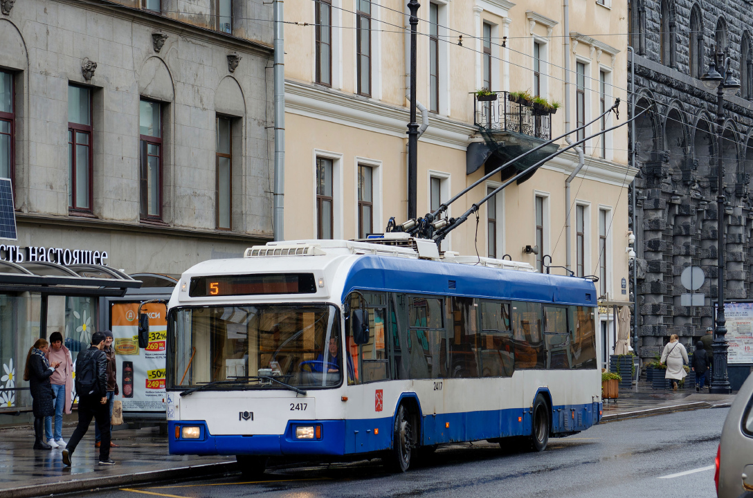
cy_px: 260
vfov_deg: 13.8
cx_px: 415
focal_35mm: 99
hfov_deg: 20.7
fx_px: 2058
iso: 400
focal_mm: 55
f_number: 8
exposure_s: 1/250
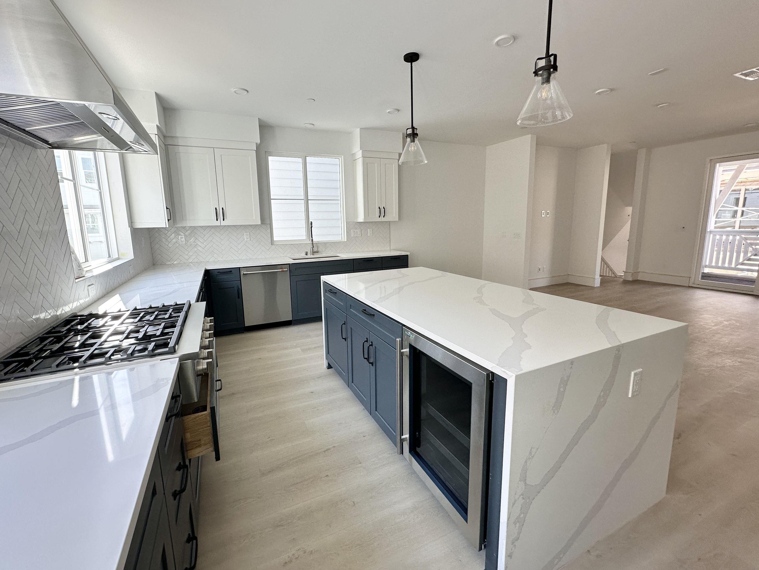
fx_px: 329
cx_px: 368
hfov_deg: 98.1
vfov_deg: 81.7
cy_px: 274
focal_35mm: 15
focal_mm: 2.22
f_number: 2.2
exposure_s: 1/99
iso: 80
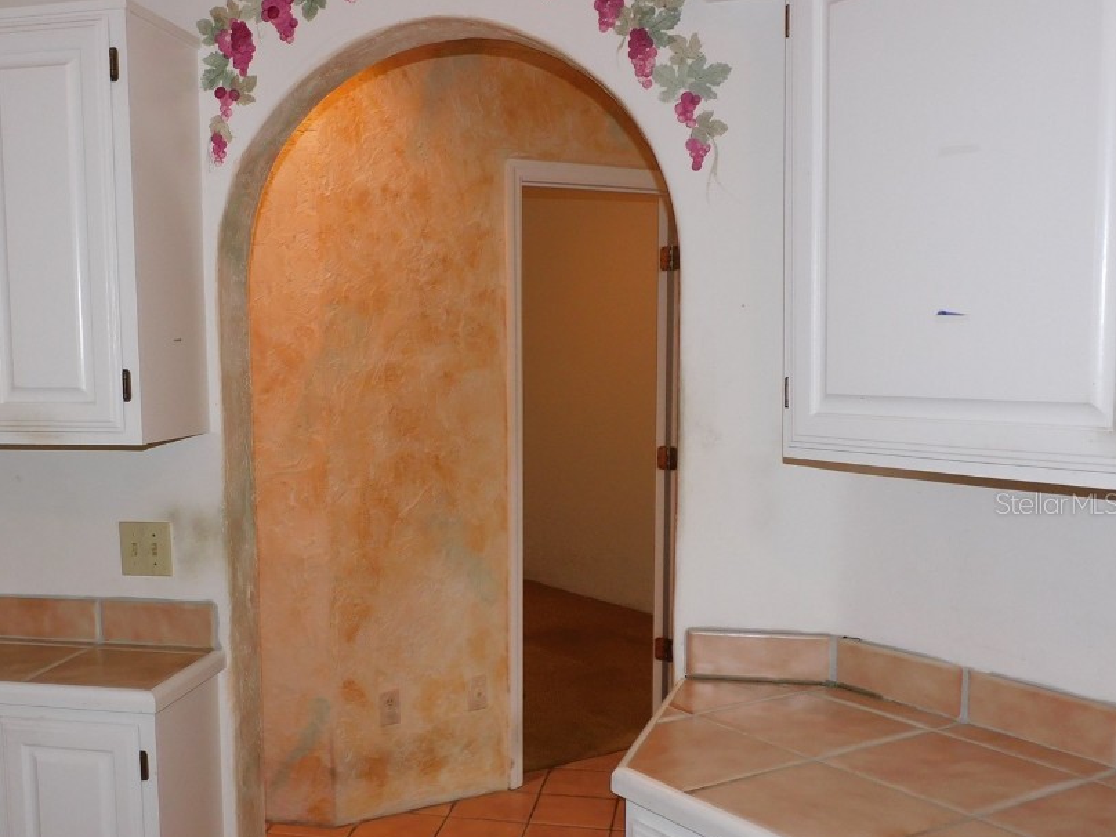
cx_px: 418
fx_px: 1225
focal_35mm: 38
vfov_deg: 37.6
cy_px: 503
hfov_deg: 48.5
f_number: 3.5
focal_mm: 5.4
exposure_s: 1/30
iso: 200
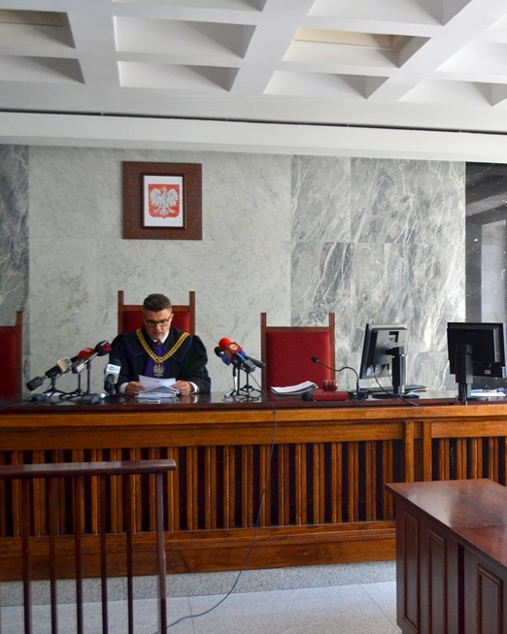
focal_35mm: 53
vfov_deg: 35.4
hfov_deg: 27.9
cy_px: 331
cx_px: 417
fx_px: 995
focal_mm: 24
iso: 450
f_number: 4
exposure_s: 1/60
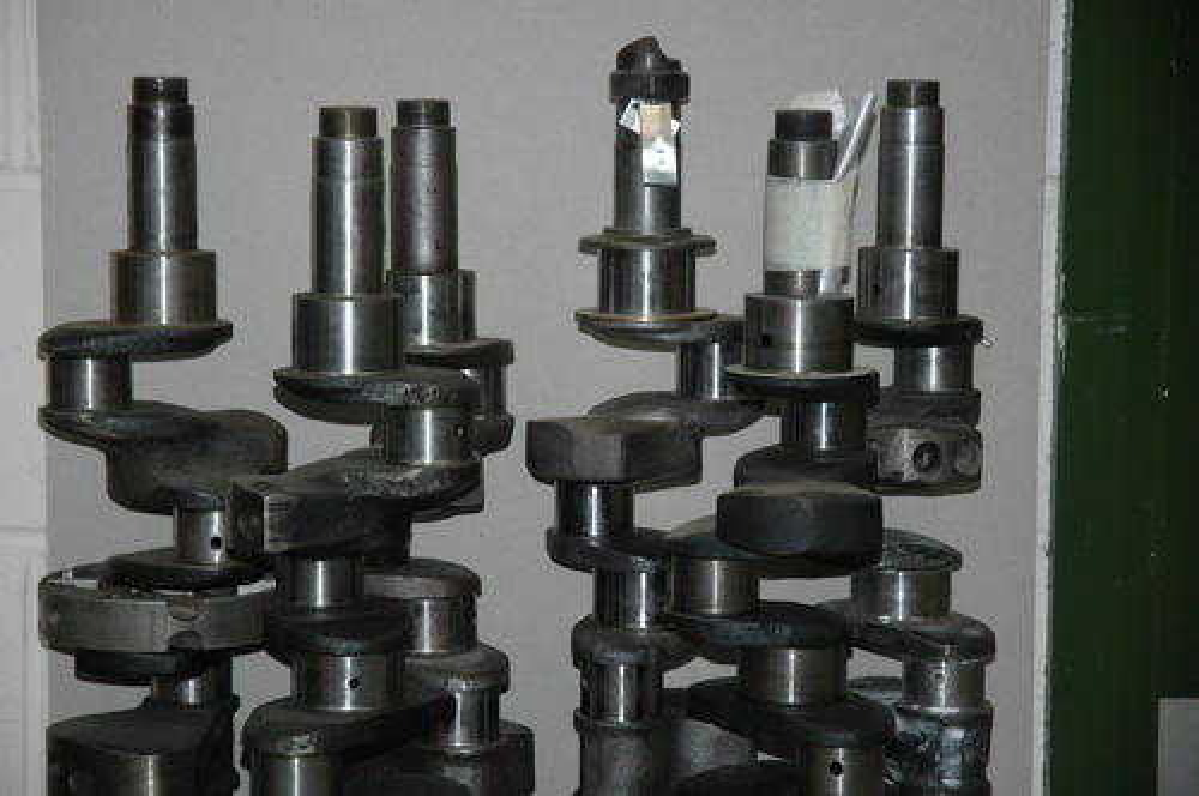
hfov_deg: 19.5
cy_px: 398
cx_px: 600
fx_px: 3493
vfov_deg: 13.0
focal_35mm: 105
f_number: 4.5
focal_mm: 70
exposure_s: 1/60
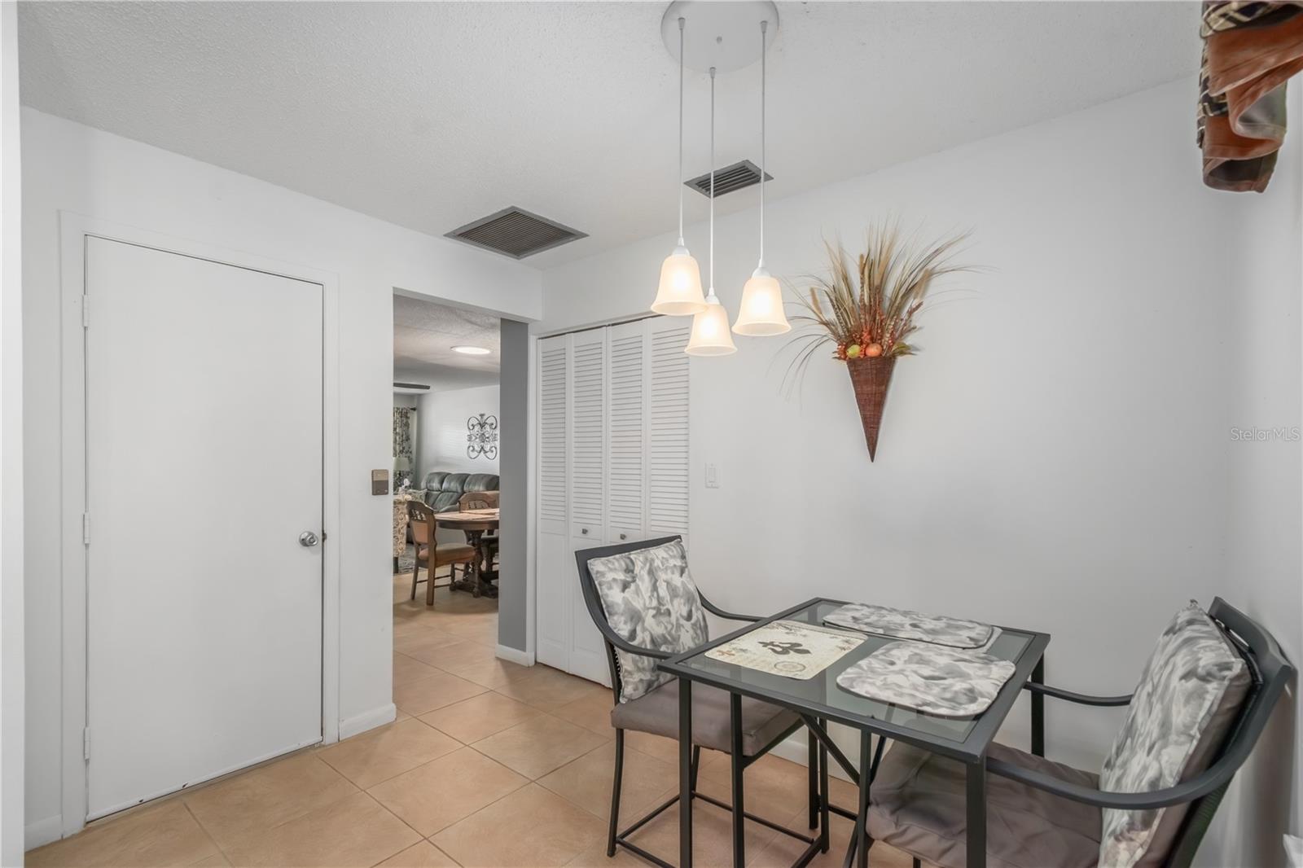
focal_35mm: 15
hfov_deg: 100.4
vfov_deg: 77.3
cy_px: 434
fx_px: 543
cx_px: 652
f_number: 9
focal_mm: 10
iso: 250
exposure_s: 1/2
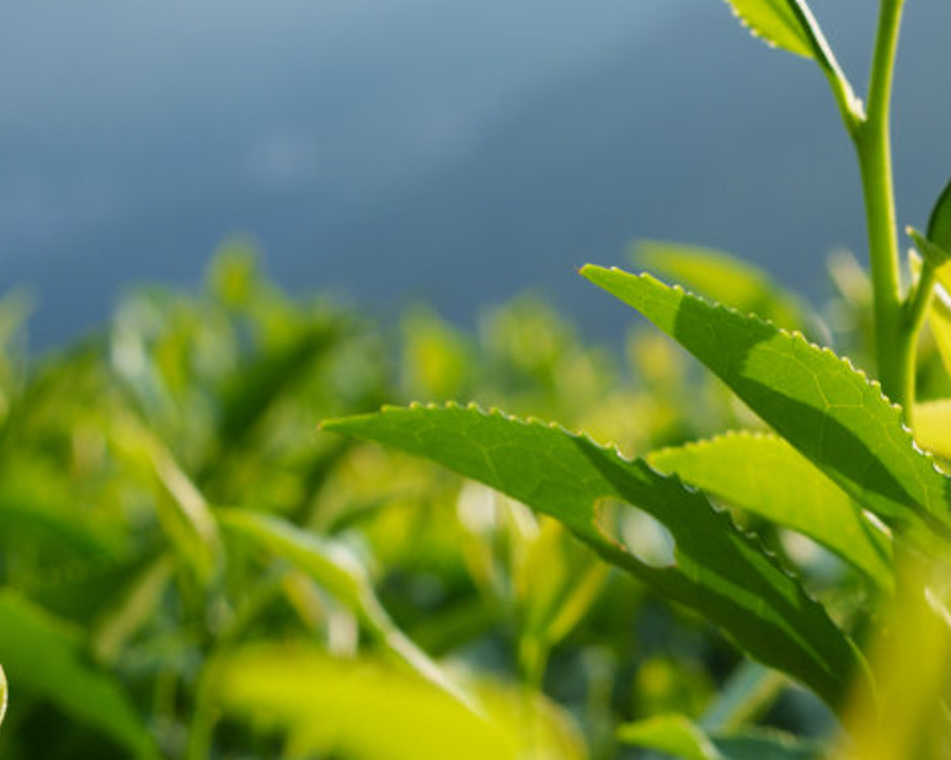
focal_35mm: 111
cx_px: 1400
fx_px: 3124
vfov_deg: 13.8
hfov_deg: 16.0
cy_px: 145
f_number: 8
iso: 100
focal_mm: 35
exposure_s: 1/160
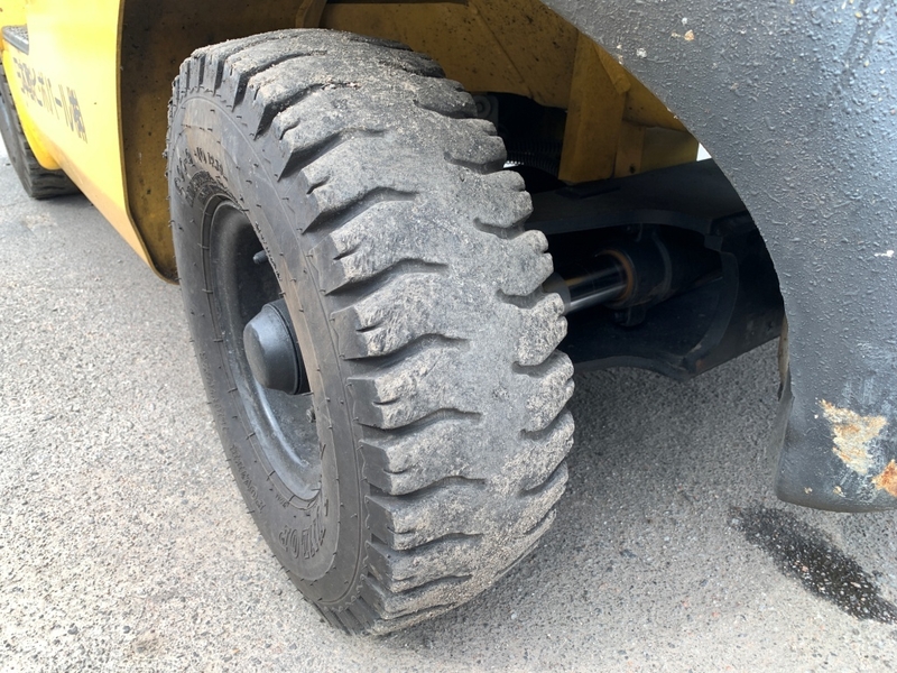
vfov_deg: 53.1
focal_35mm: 26
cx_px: 448
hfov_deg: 67.3
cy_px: 336
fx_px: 674
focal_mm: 4.25
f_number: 1.8
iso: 25
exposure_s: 1/161
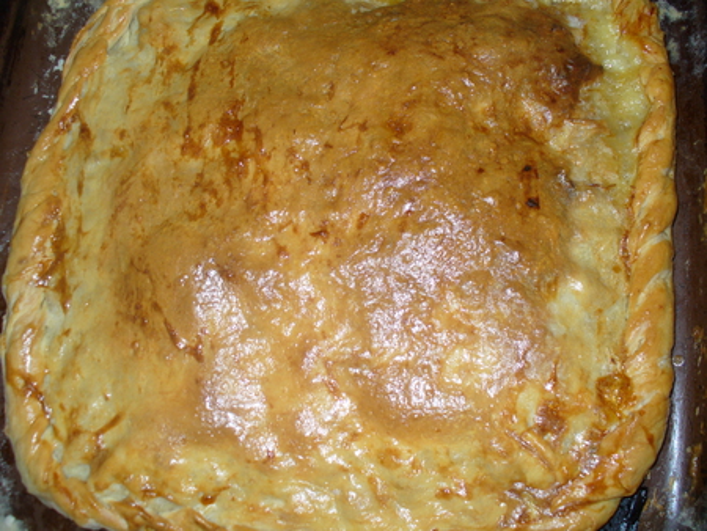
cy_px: 266
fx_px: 756
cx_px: 354
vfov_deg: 38.7
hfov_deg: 50.1
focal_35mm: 37
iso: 100
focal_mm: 6.1
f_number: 2.8
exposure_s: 1/60
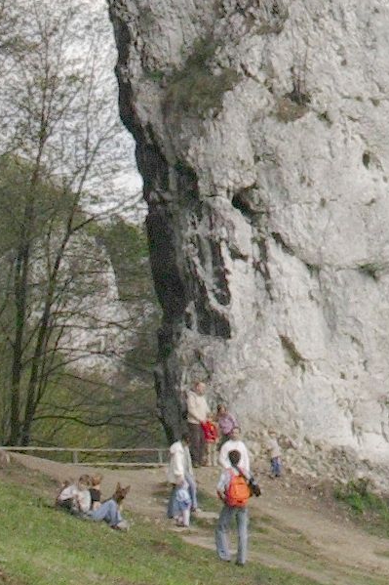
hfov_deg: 8.1
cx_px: 494
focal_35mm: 168
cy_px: -14
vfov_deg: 12.1
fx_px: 2724
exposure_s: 1/242
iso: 70
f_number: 6
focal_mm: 7.3
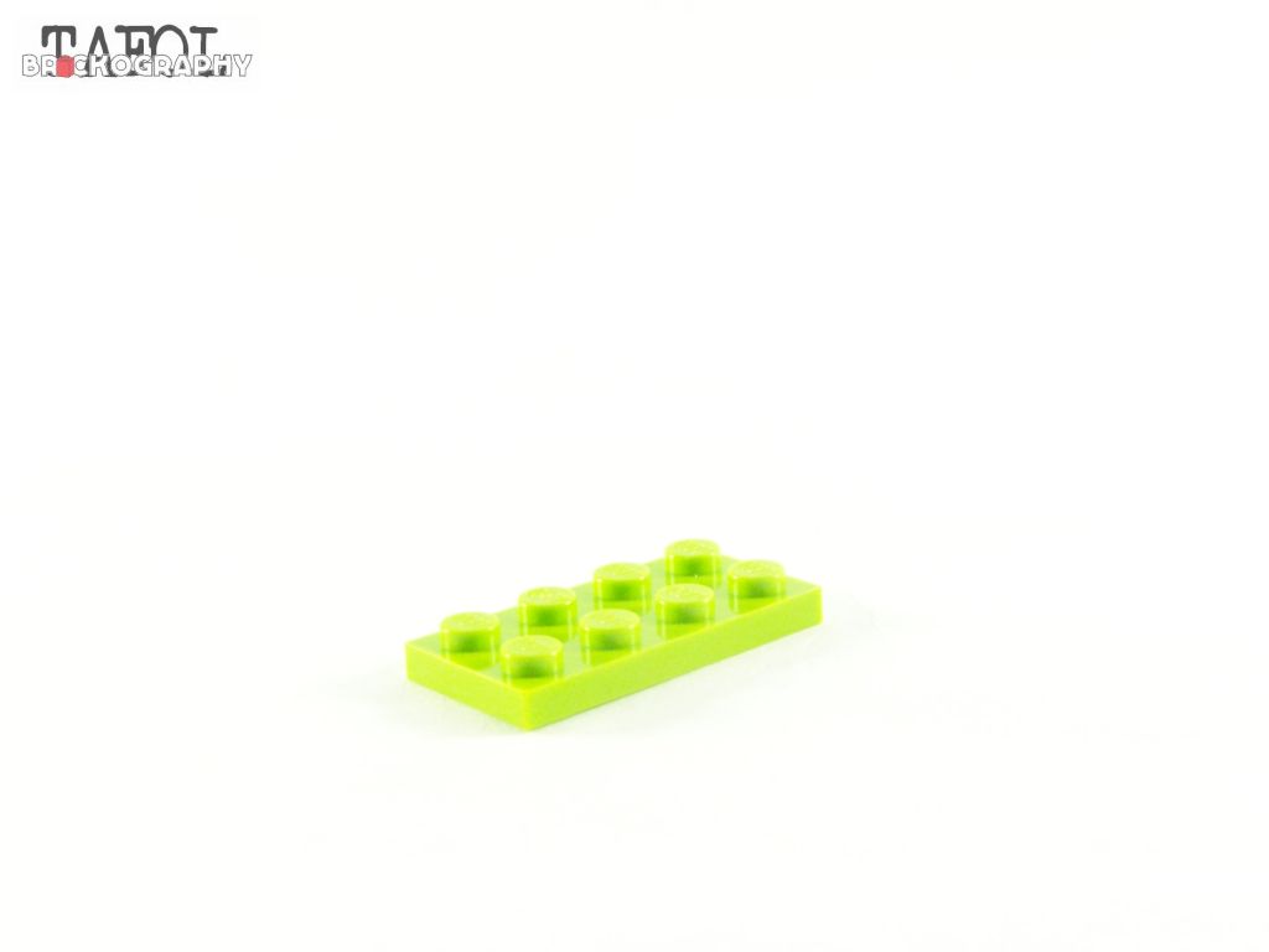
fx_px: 2749
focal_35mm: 75
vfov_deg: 19.6
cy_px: 476
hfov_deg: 26.0
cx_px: 634
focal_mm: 12.4
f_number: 4
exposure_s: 1/60
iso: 400
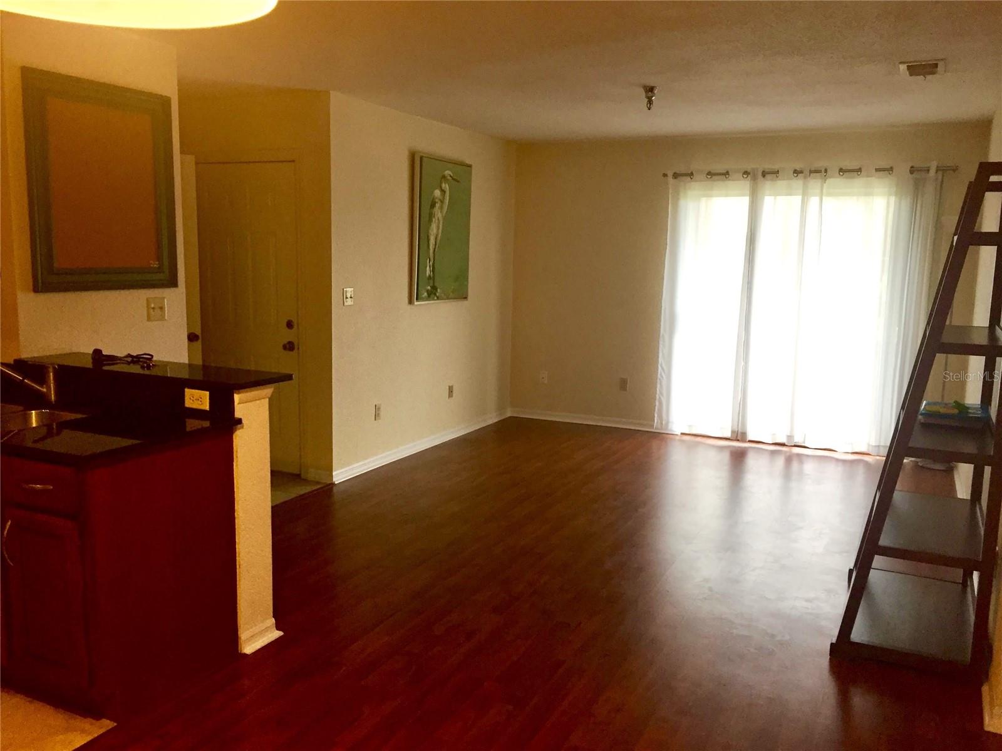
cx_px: 501
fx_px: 839
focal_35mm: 29
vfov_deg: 48.2
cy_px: 376
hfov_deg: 61.7
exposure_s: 1/30
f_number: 2.2
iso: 50
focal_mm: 4.15
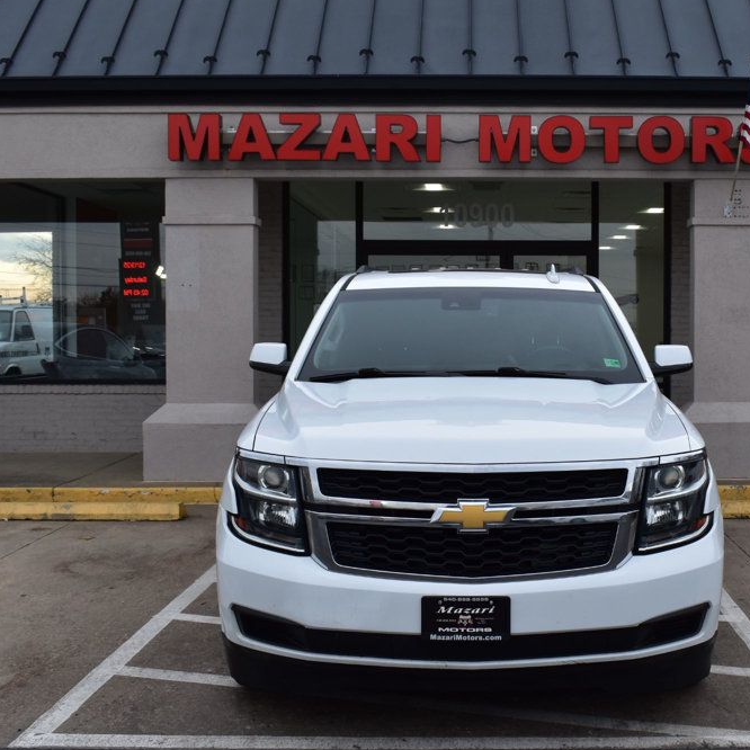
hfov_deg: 35.6
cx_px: 520
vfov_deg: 36.1
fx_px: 1152
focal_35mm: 47
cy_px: 374
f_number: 9
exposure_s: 1/125
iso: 400
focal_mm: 24
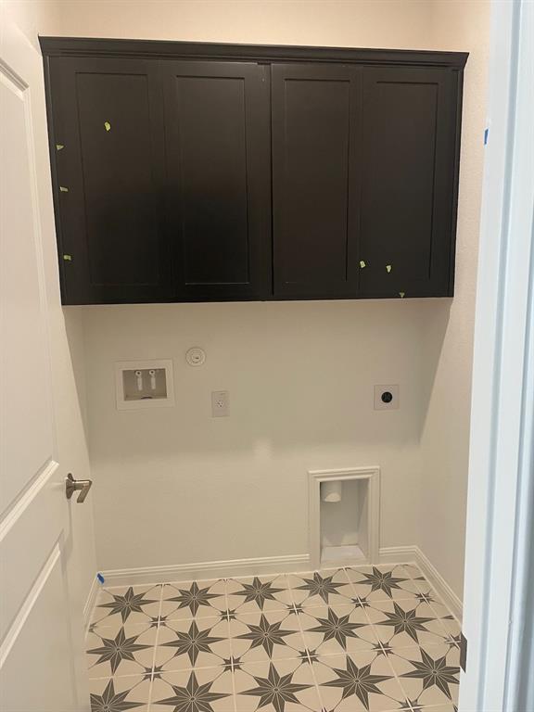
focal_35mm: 26
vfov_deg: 67.3
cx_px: 267
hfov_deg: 53.1
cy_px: 356
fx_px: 535
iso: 160
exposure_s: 1/60
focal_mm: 4.2
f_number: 1.6
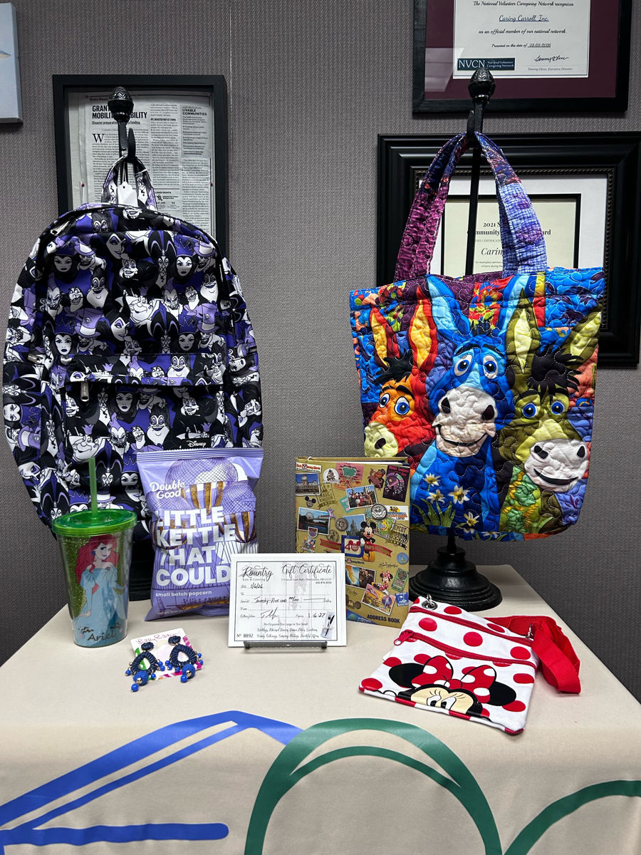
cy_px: 428
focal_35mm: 26
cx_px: 320
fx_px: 642
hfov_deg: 53.1
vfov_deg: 67.3
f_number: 1.5
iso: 125
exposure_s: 1/120
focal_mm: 5.7
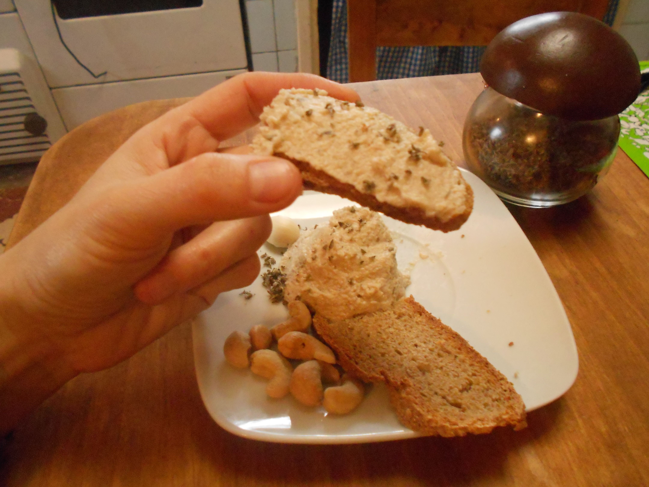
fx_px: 544
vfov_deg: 48.2
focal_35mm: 29
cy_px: 244
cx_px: 324
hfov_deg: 61.7
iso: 800
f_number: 3.4
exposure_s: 1/20
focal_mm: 5.3
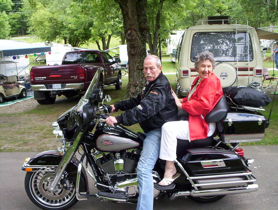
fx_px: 306
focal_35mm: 38
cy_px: 105
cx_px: 139
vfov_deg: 37.8
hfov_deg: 48.9
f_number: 4.5
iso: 100
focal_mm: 4.99
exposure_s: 1/69
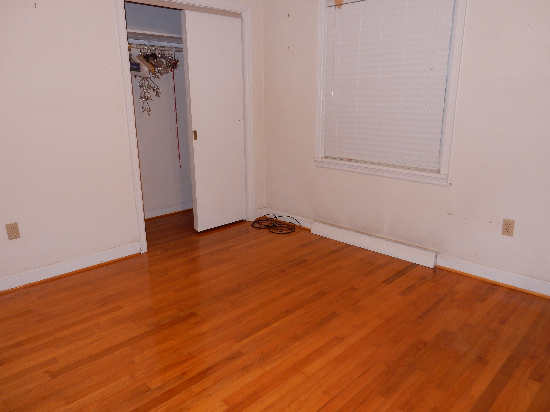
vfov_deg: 54.9
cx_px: 275
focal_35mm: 25
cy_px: 206
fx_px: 397
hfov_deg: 69.4
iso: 200
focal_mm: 4.5
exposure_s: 1/30
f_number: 3.7
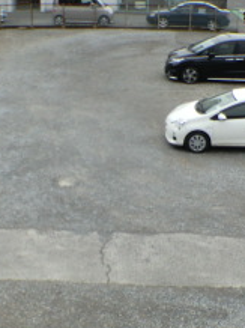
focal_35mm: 100
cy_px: 242
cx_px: 98
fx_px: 946
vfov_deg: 19.5
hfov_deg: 14.8
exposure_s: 1/160
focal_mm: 6.1
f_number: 3.6
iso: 64
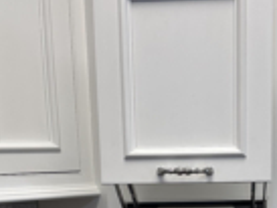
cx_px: 192
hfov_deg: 27.5
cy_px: 254
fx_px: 561
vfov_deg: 19.7
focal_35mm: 70
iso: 125
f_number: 1.78
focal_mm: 6.86
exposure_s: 1/120
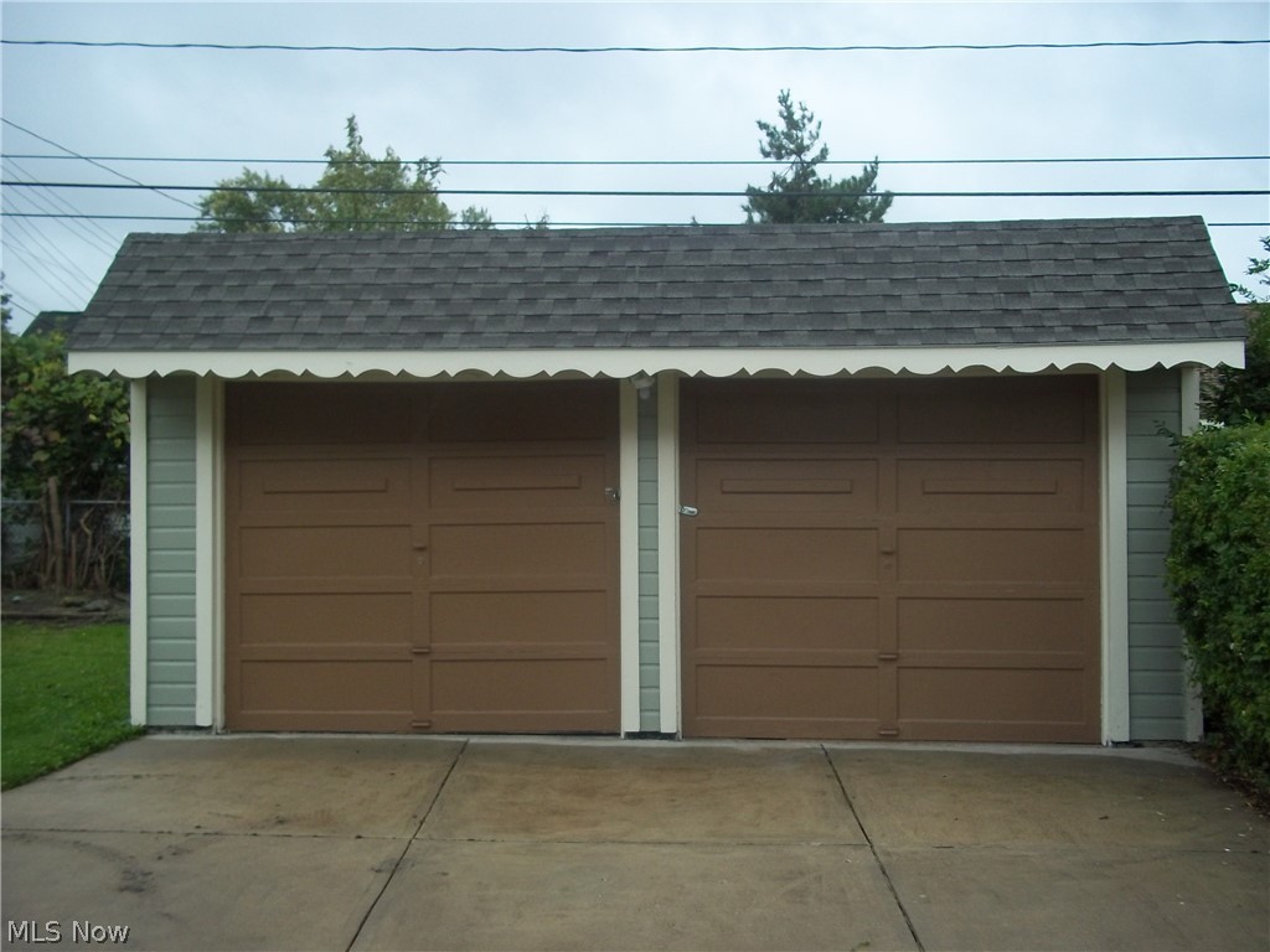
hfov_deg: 51.4
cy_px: 476
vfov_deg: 39.7
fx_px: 1321
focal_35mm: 36
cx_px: 635
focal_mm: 6.5
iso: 80
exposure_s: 1/100
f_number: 3.1
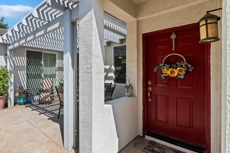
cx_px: 81
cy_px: 75
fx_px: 121
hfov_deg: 84.6
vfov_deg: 64.5
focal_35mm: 19
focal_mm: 14
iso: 500
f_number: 18
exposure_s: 1/200
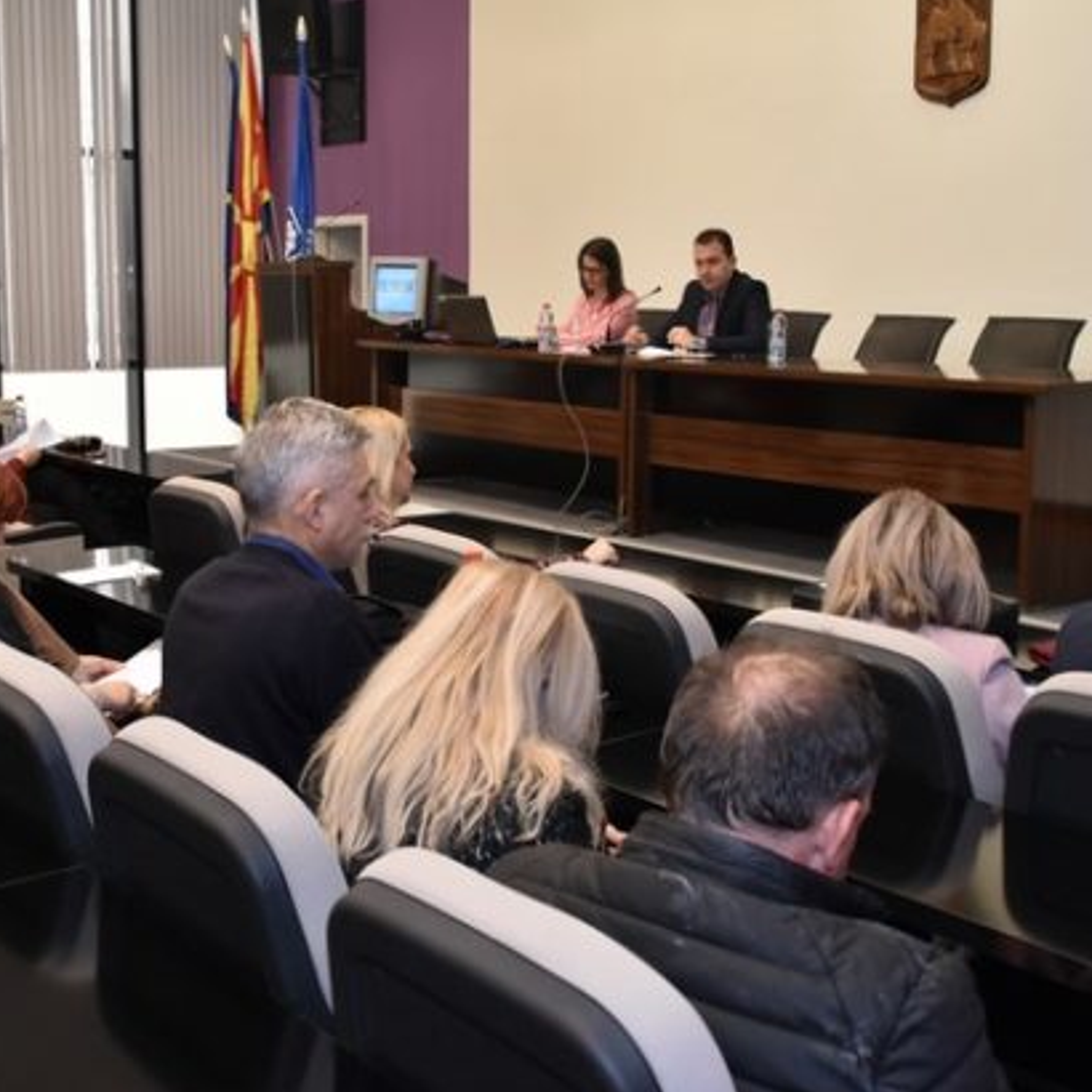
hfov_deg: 39.2
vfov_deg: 39.1
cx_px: 538
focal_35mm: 43
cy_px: 503
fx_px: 1535
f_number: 4.5
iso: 800
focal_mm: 18
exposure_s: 1/80
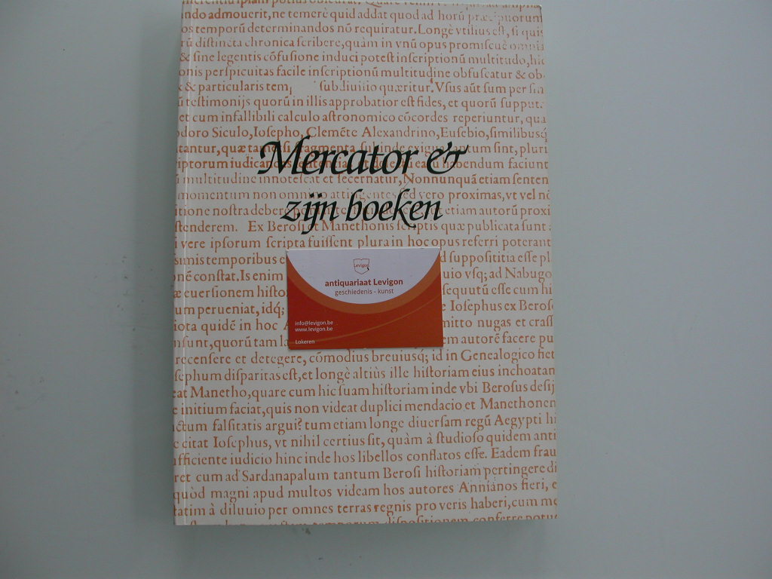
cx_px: 386
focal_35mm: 38
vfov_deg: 37.7
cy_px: 290
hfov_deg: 49.0
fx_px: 847
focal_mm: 7.85
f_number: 3.3
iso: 100
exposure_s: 1/80.4
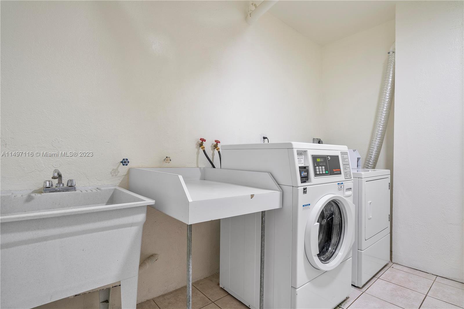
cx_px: 232
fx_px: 232
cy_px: 154
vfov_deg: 67.4
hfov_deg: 90.0
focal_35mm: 18
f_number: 8
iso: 320
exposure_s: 1/5
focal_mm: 18
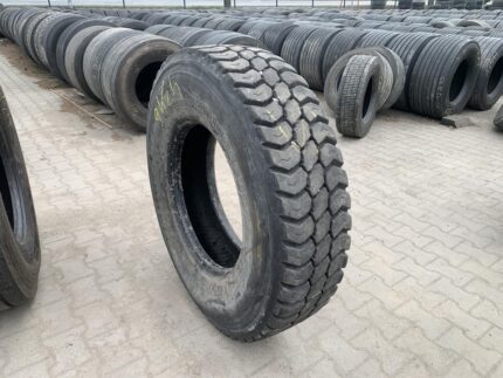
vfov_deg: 53.1
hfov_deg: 67.3
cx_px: 252
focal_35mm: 26
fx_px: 378
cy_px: 189
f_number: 1.8
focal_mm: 4.25
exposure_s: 1/399
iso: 25
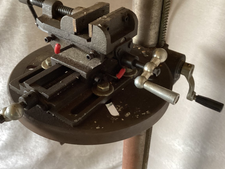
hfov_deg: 45.7
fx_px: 266
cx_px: 100
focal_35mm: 41
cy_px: 71
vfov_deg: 35.1
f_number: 2.4
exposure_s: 1/60
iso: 160
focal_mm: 3.3
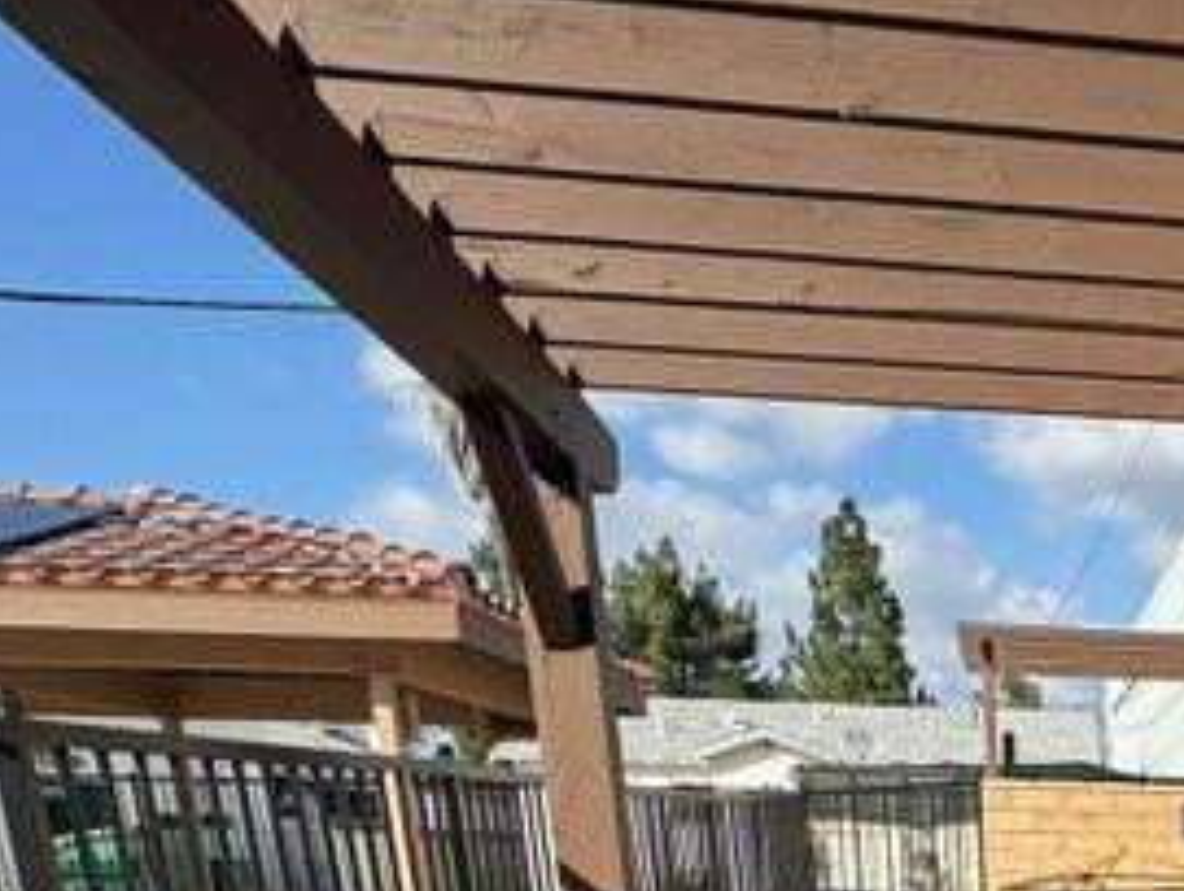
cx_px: 1269
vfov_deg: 24.9
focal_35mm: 44
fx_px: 1507
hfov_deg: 36.9
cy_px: 1354
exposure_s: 1/1256
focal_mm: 2.22
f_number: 2.2
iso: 50
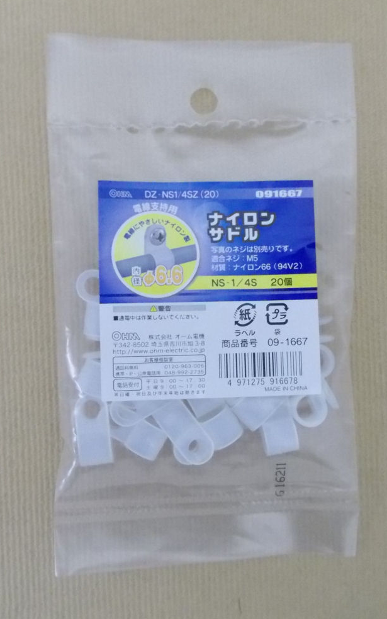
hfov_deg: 44.5
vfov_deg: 66.5
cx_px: 207
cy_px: 311
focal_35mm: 28
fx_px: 473
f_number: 3.2
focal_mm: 4.6
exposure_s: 1/60
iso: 800
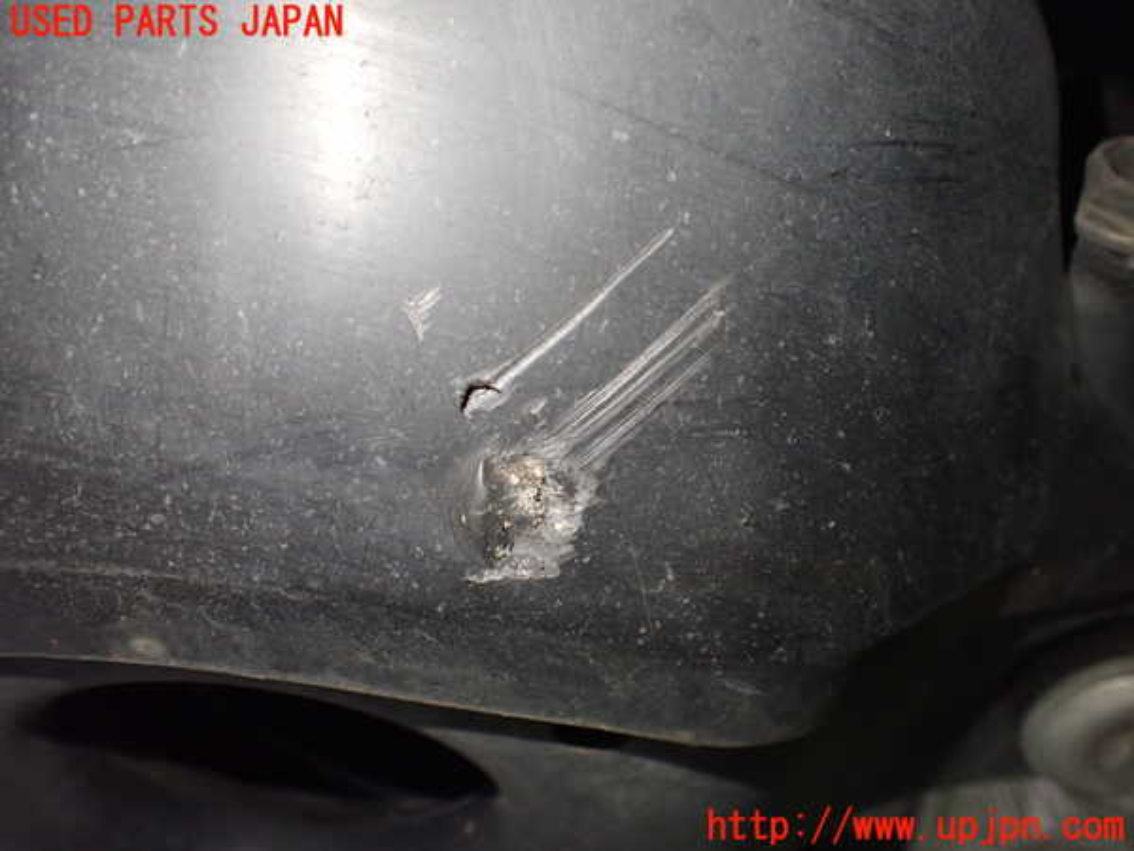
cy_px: 426
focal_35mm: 30
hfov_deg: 60.0
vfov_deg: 46.8
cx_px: 567
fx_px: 983
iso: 800
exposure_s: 1/100
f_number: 2.3
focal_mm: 5.4
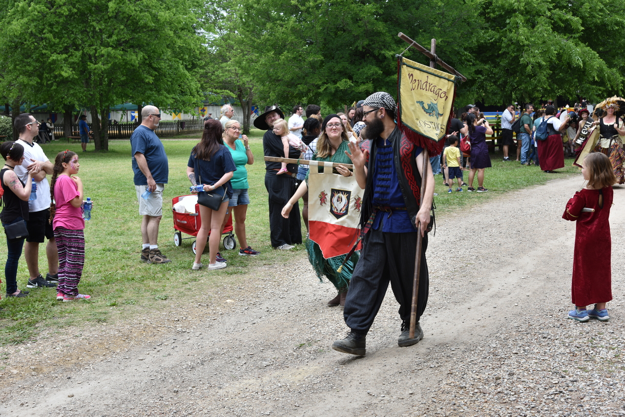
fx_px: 764
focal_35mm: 44
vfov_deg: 30.5
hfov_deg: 44.5
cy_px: 208
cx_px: 312
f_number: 6.3
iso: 100
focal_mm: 44
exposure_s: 1/160
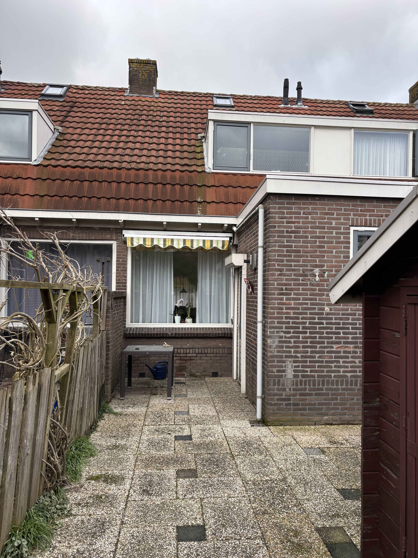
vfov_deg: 67.3
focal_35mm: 26
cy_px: 279
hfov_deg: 53.1
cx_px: 209
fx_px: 419
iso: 50
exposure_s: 1/559
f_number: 1.6
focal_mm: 5.96
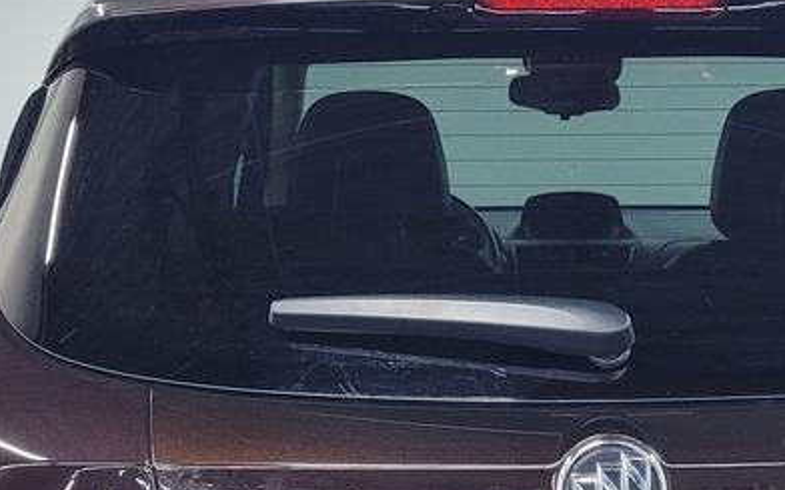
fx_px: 1925
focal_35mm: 90
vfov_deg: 13.8
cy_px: 674
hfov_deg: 22.8
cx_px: 603
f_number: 1.8
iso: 200
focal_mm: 5.4
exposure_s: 1/120
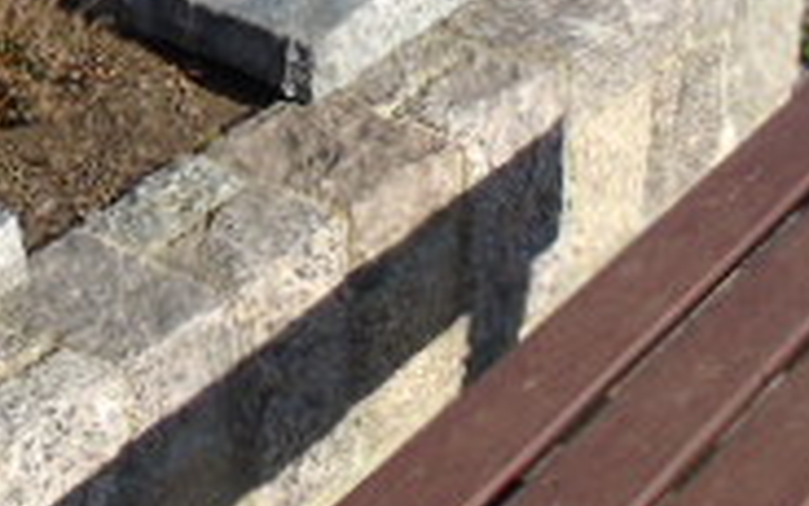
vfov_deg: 13.7
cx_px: -75
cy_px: -141
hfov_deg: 21.4
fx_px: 2028
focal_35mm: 92
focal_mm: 4.4
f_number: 3.4
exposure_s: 1/500
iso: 80
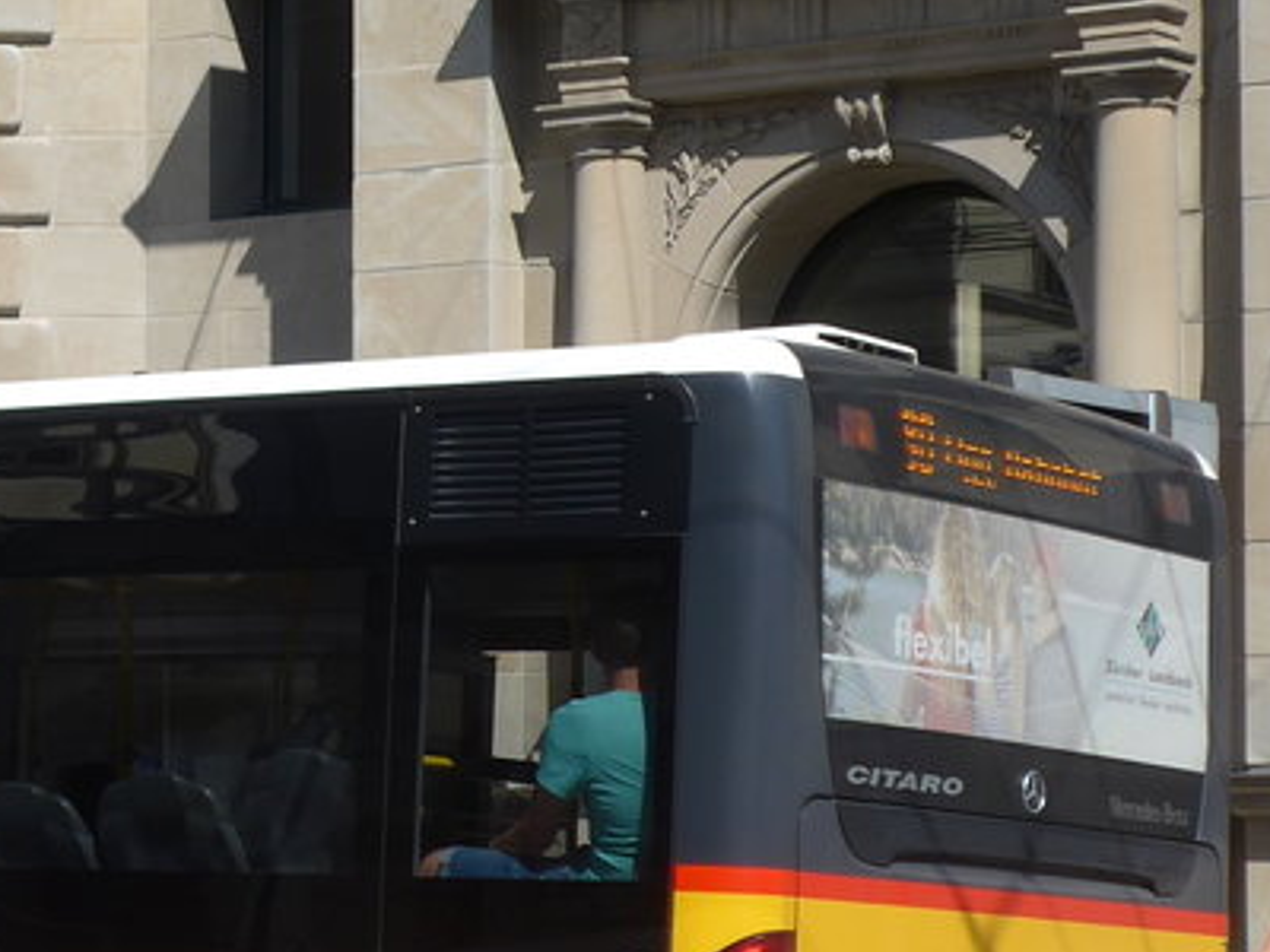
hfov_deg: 13.8
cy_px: 508
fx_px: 5063
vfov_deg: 10.7
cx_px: -375
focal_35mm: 138
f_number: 3
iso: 80
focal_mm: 9.5
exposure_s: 1/2000
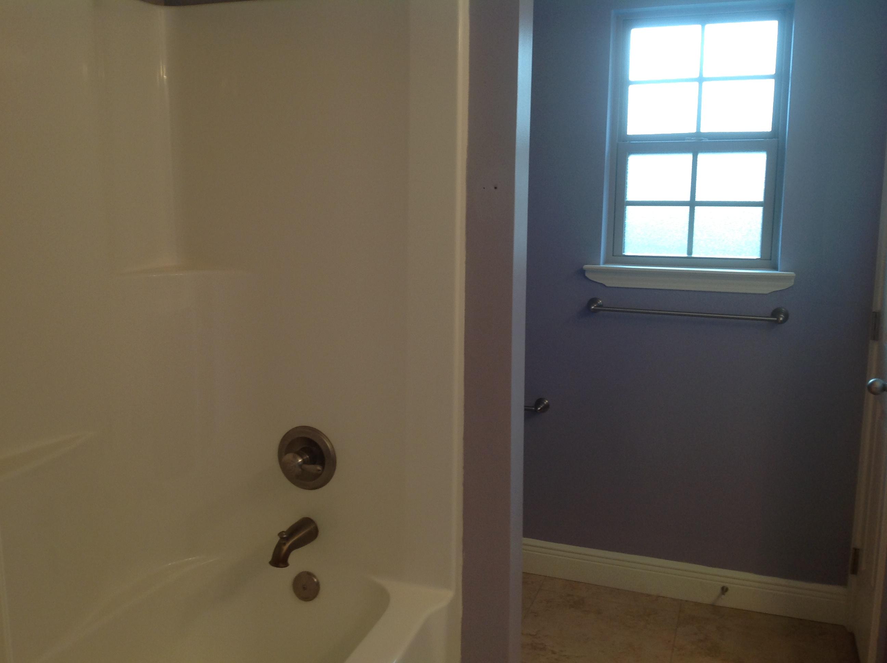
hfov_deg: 52.7
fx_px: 896
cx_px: 444
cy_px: 332
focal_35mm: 35
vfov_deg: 40.6
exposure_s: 1/30
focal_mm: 4.28
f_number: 2.4
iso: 64
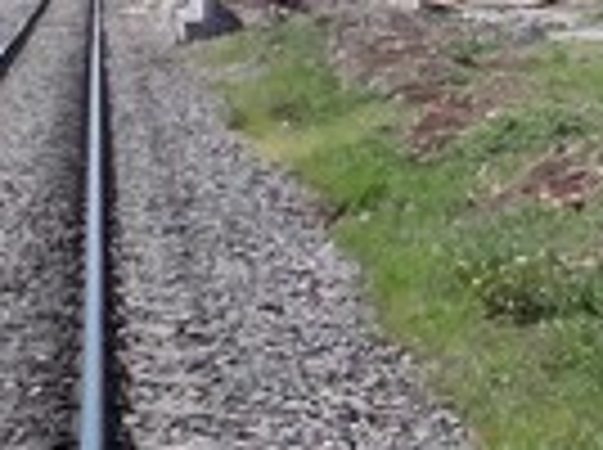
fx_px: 2782
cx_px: -9
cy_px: 135
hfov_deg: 12.2
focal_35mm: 160
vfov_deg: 9.2
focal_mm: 4
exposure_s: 1/400
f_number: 5.4
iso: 80
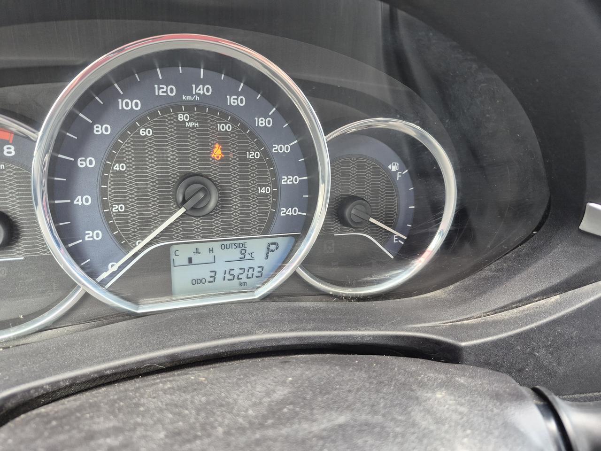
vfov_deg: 58.9
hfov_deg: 73.9
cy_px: 226
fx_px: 399
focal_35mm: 23
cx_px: 300
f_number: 1.8
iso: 250
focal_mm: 5.4
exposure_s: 1/120
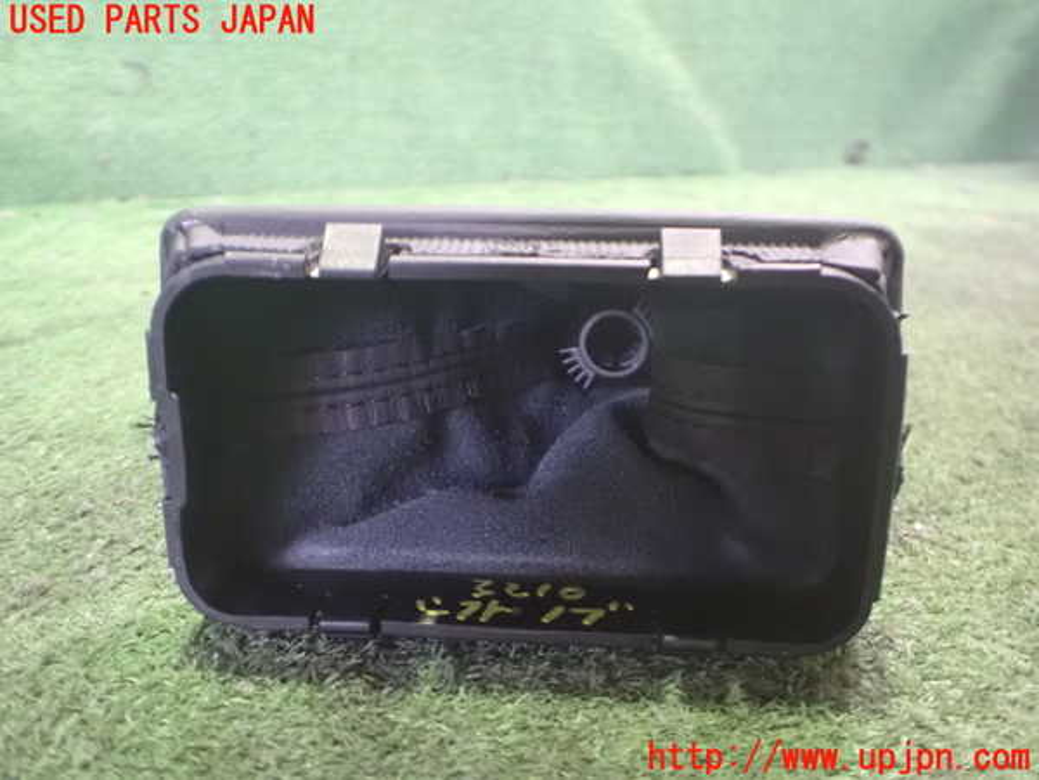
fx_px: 900
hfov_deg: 60.0
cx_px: 520
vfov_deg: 46.8
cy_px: 390
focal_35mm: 30
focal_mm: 5.4
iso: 1600
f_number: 2.3
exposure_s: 1/15
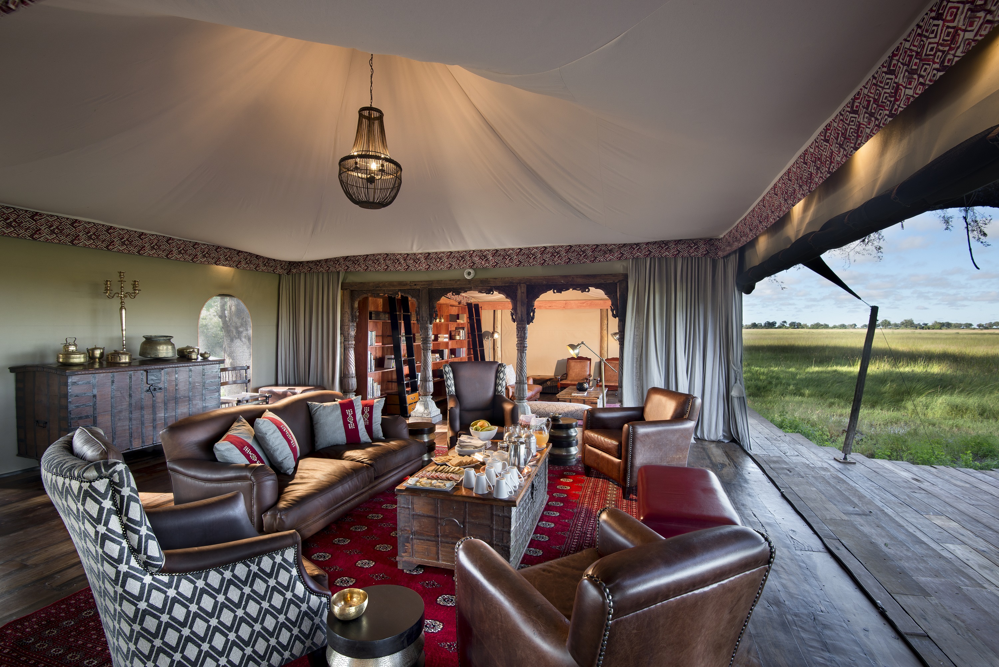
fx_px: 444
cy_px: 334
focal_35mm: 16
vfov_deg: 73.8
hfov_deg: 96.7
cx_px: 500
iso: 200
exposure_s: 1/90
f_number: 9.5
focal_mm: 16
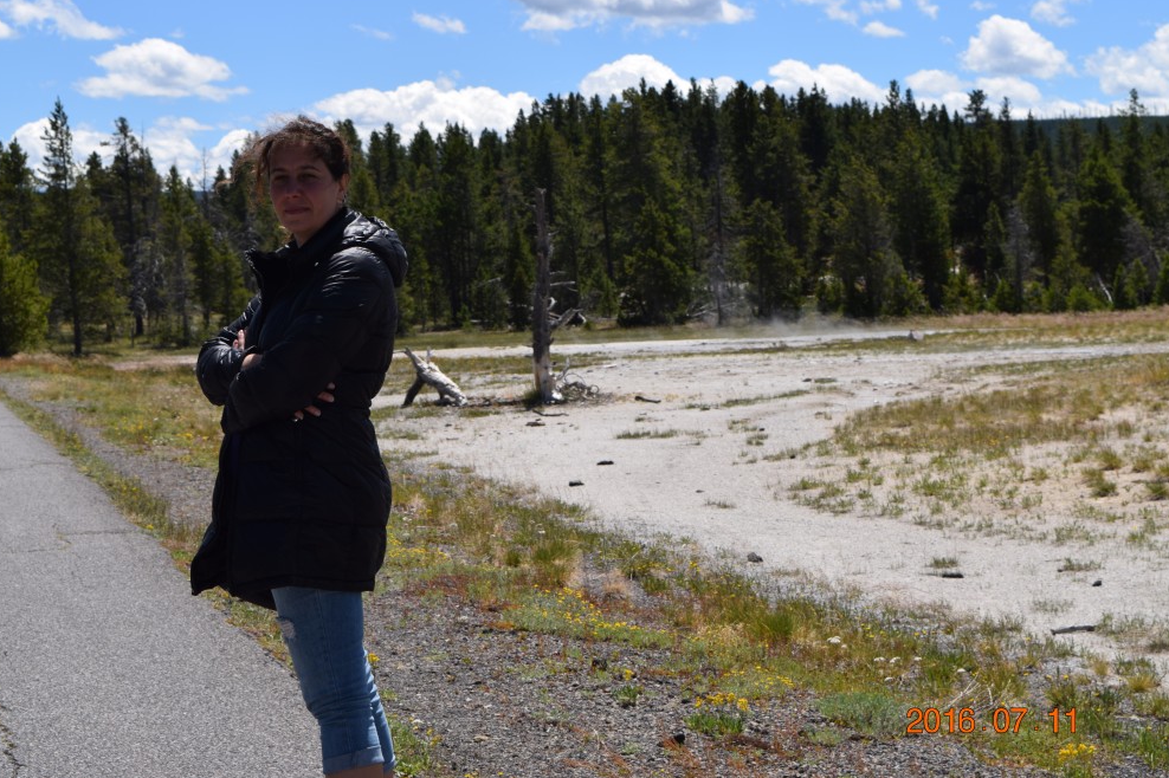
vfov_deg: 16.0
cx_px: 588
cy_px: 378
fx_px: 2776
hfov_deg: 23.8
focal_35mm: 86
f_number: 10
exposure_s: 1/200
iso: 100
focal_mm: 55
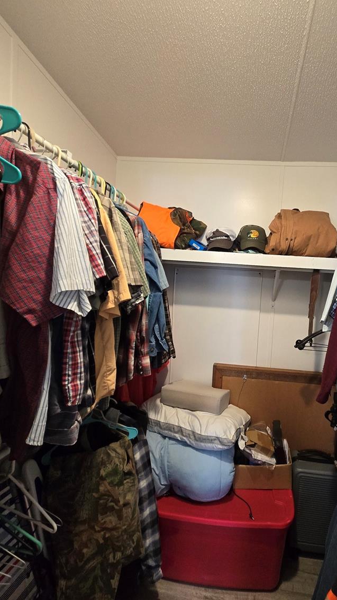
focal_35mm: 15
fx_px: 238
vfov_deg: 103.0
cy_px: 301
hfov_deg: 68.2
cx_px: 230
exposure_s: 1/60
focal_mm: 2.2
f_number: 2.2
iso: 320
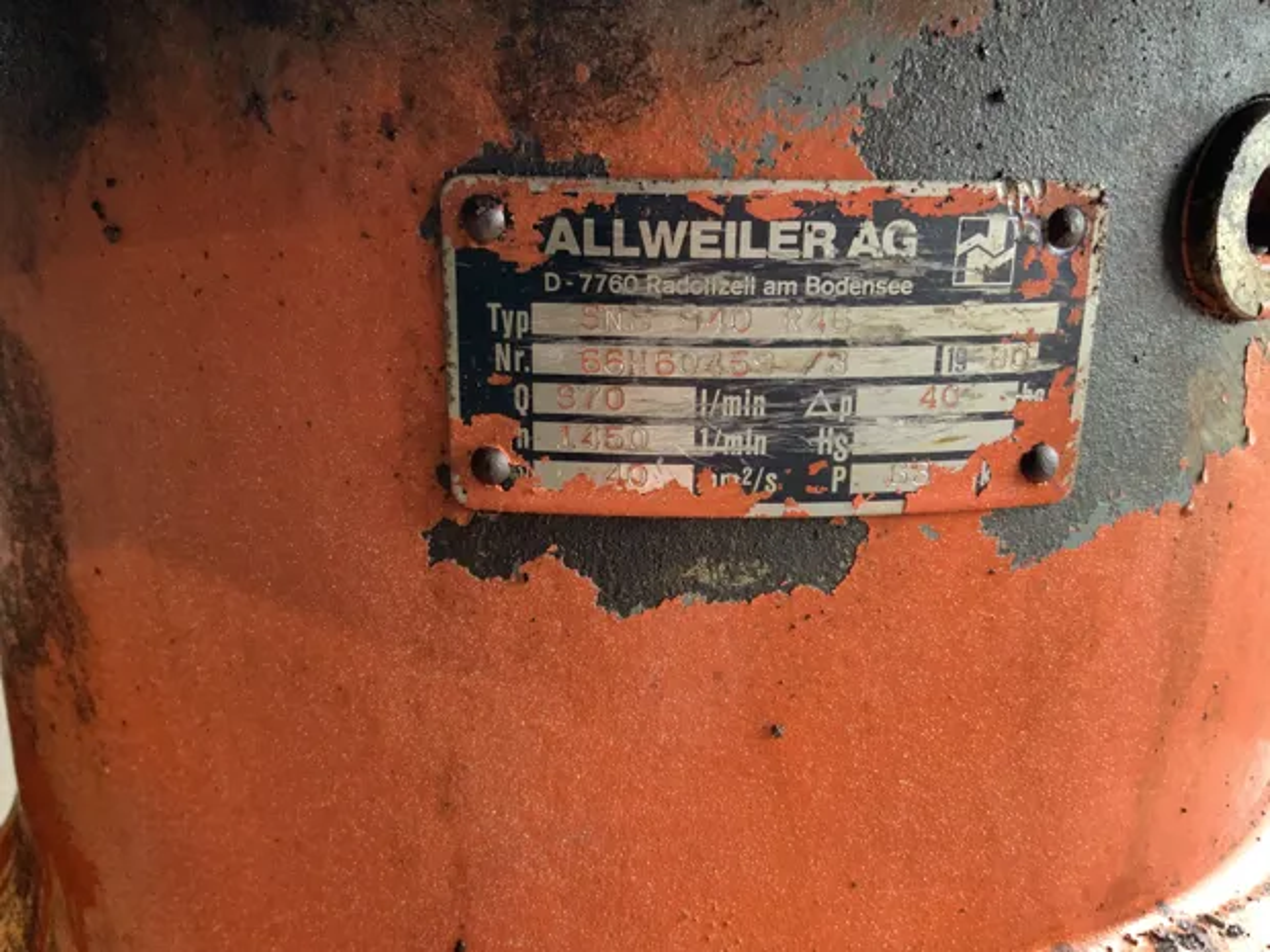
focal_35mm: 29
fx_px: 1064
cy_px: 476
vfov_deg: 48.2
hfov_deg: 61.7
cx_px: 635
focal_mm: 3
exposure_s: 1/60
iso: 125
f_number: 1.8
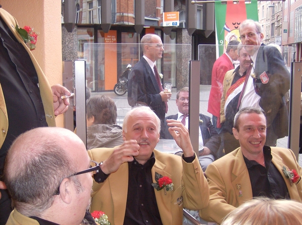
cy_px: 112
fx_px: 400
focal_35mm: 46
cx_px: 151
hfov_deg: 41.3
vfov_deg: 31.4
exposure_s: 1/74.8
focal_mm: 7.7
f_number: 3.1
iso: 200
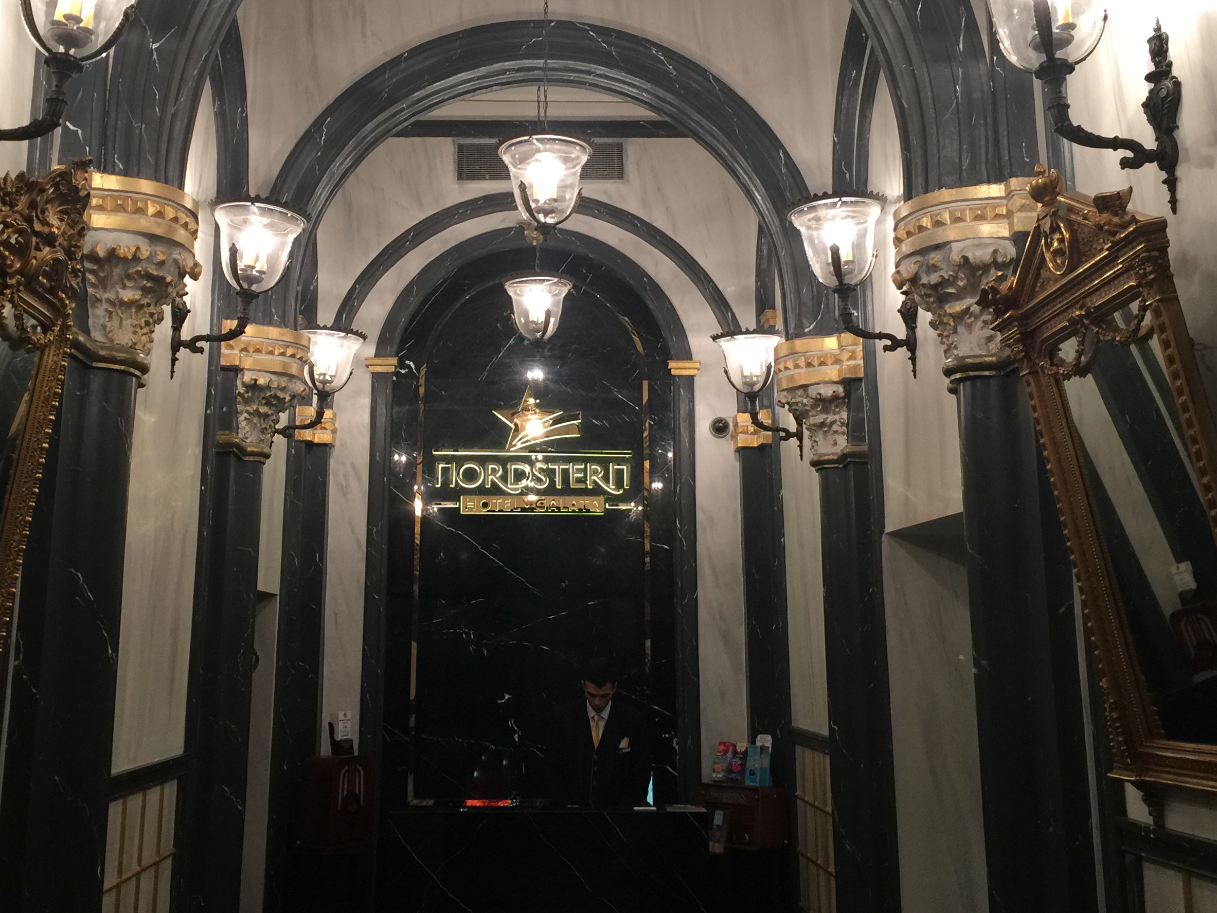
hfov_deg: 46.7
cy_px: 327
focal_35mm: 40
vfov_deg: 35.7
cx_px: 541
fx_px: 1406
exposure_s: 1/33
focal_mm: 4.15
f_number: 2.2
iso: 64
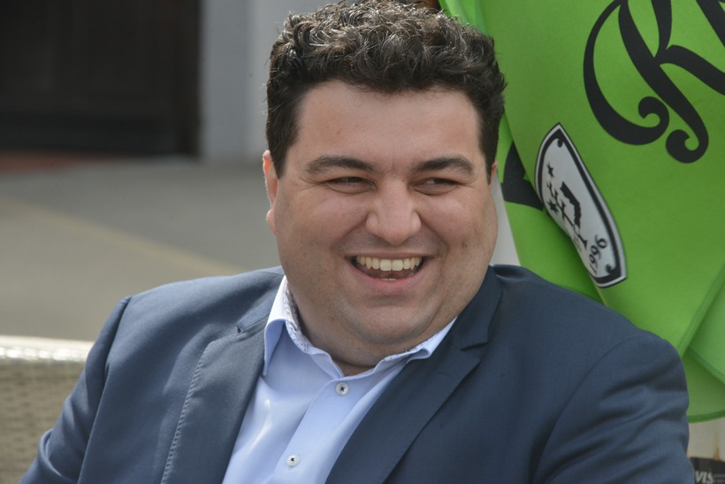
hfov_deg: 8.2
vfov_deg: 5.5
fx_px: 5035
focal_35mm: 250
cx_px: 362
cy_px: 242
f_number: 9
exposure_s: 1/320
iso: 640
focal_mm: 250
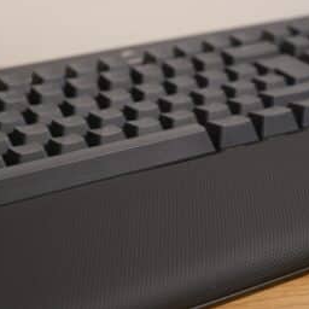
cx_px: 229
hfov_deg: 20.7
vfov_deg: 20.9
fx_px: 838
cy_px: 153
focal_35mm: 83
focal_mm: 42.7
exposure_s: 1/125
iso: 800
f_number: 5.6
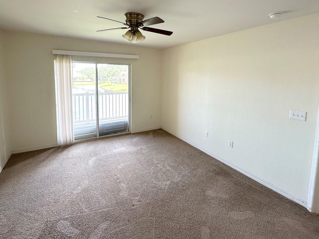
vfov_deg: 70.6
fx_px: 166
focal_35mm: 18
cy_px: 91
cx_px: 159
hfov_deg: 87.8
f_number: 2.2
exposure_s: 1/99
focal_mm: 2.22
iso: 80
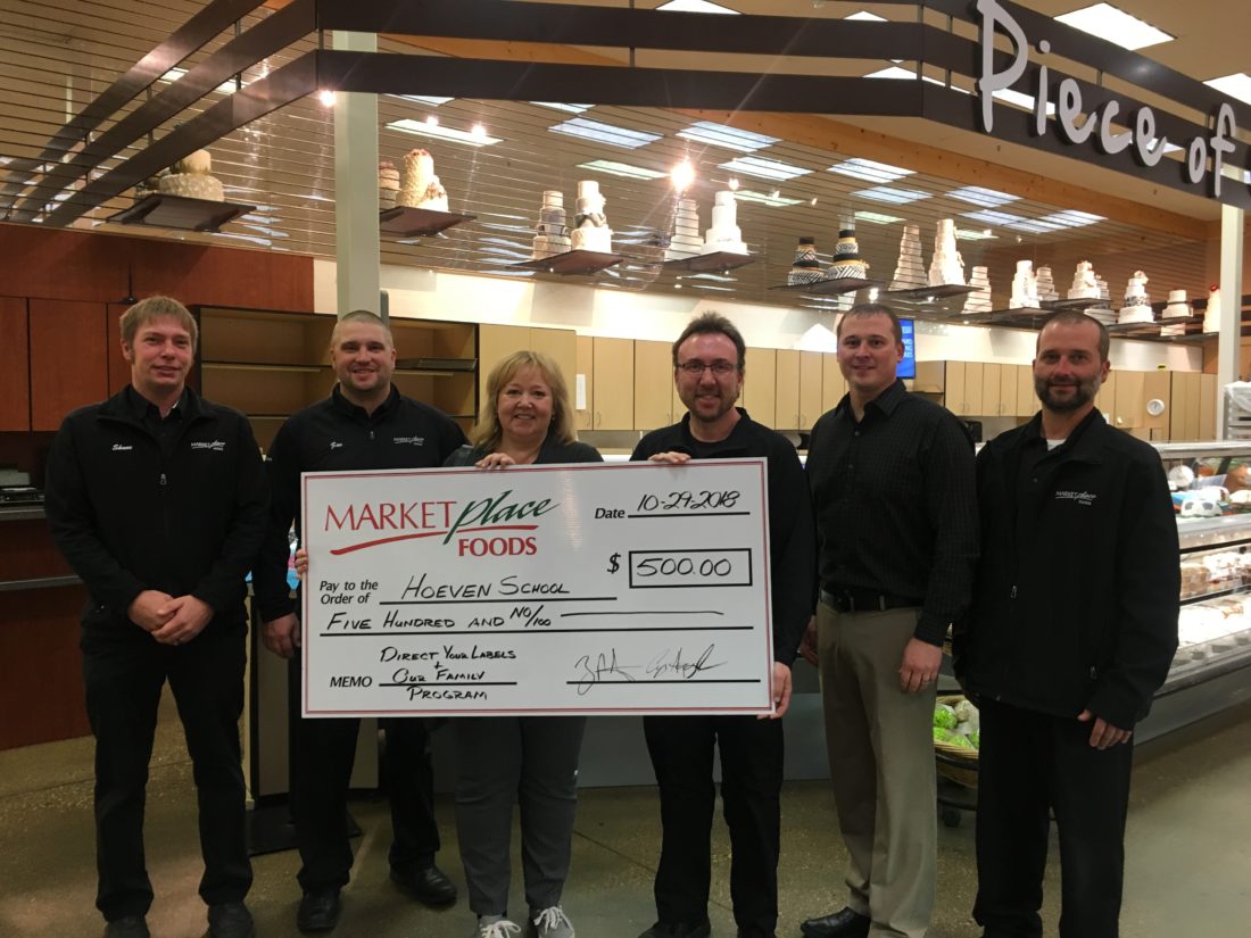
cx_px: 626
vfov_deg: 48.2
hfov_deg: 61.7
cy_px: 469
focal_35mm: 29
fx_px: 1048
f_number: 2.2
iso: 100
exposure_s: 1/30
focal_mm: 4.15
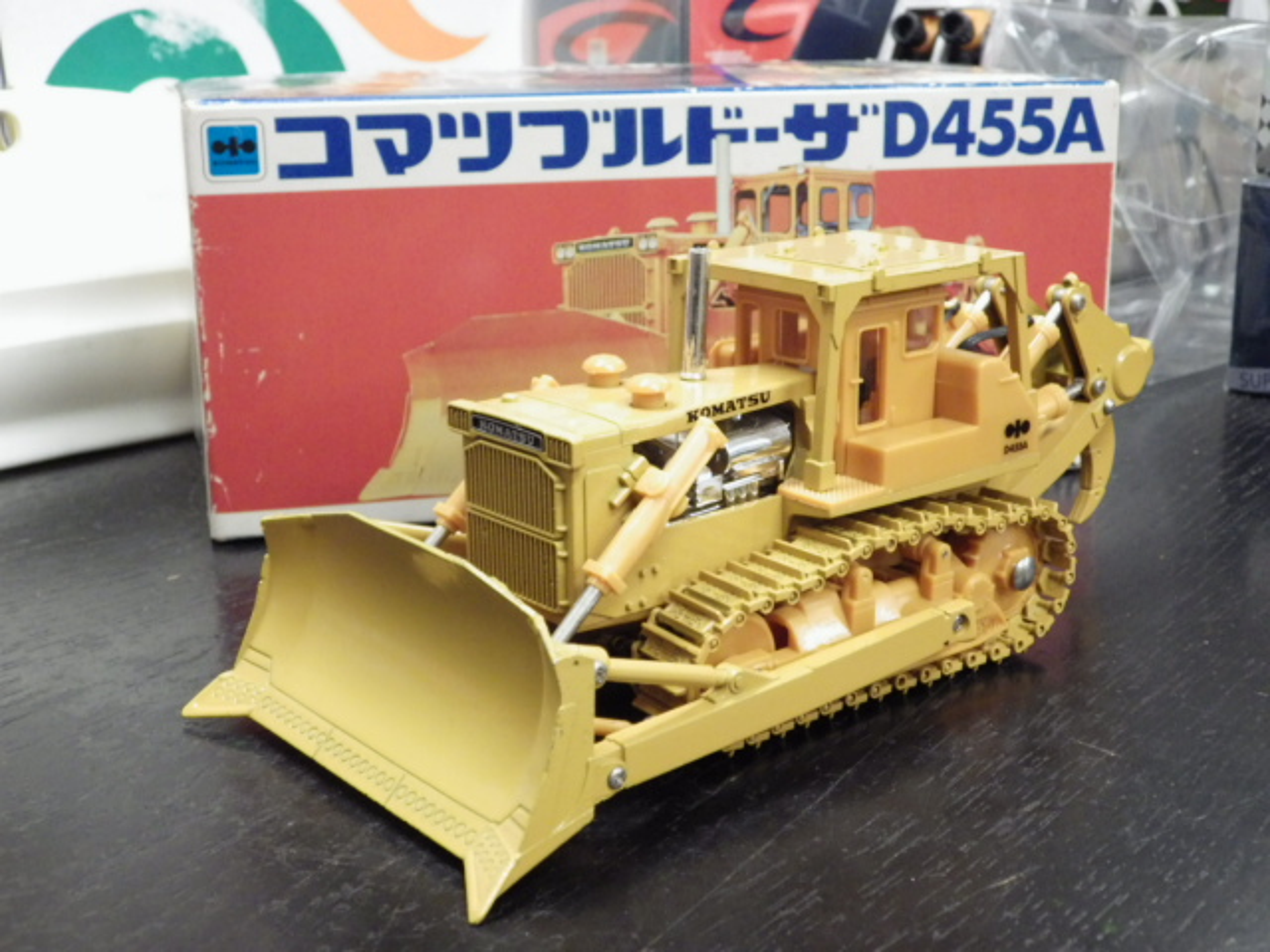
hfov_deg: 38.2
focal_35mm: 50
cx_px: 635
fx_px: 1834
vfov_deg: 29.1
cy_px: 476
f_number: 3.8
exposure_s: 1/30
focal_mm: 9
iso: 800
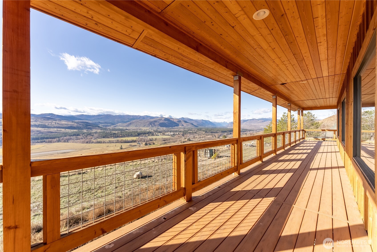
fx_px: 147
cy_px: 126
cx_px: 188
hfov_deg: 104.2
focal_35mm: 14
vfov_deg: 81.3
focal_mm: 14
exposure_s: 1/3200
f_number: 5.6
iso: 100
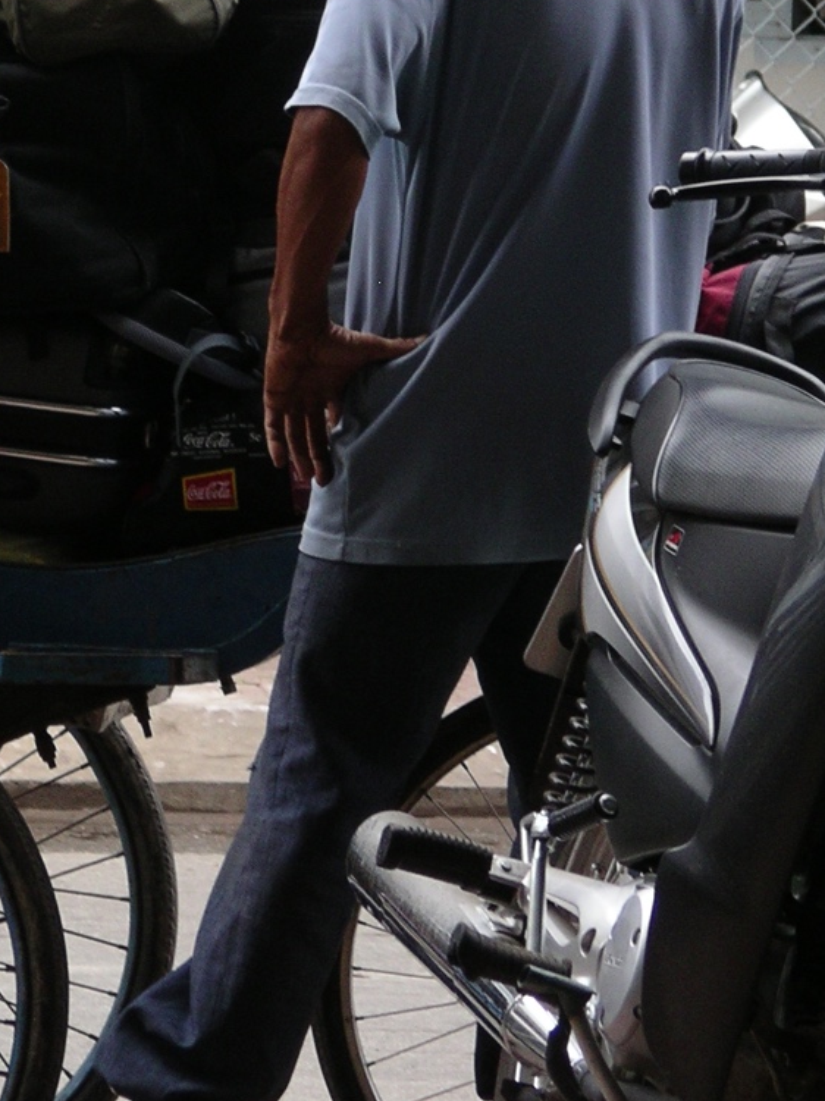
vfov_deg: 6.9
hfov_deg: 5.2
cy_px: 213
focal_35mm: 286
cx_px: 15
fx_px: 9093
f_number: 4.2
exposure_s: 1/50
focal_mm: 27.8
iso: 200
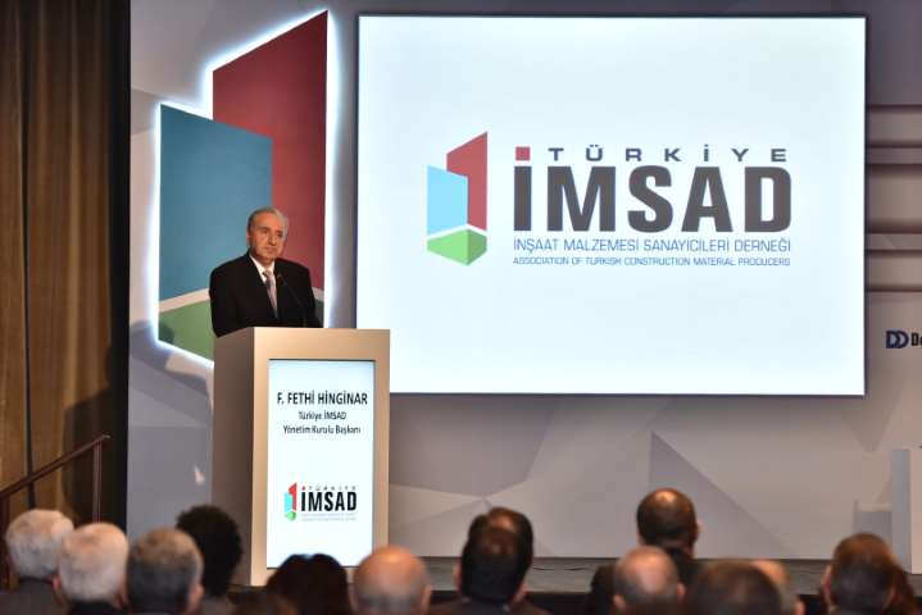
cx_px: 461
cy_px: 308
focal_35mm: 125
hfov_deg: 16.4
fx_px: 3203
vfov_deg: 11.0
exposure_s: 1/160
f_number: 3.5
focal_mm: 125
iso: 1600
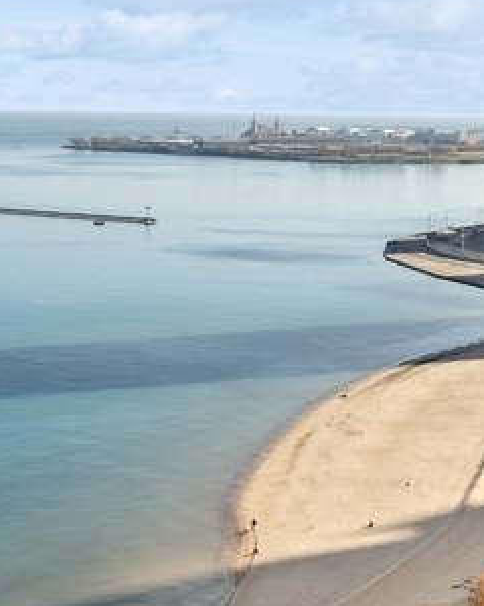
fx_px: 1469
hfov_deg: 18.5
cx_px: 387
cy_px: 97
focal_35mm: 82
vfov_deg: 22.9
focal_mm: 29
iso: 200
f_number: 7.1
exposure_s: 1/500
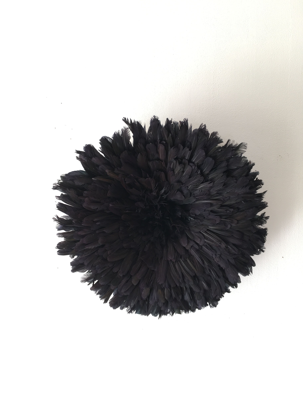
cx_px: 152
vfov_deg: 61.7
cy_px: 202
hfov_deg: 48.2
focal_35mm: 29
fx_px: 338
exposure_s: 1/33
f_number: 2.2
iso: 32
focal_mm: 4.15
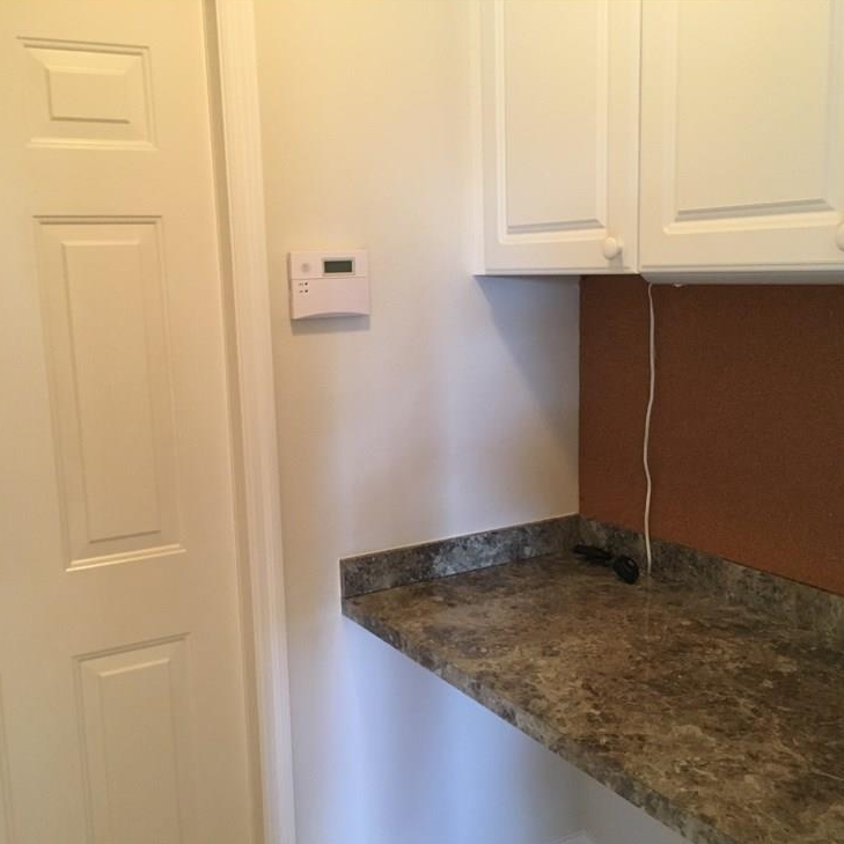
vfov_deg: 46.0
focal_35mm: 36
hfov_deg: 46.0
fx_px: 993
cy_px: 438
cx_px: 402
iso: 200
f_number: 2.2
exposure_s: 1/20
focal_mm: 4.15
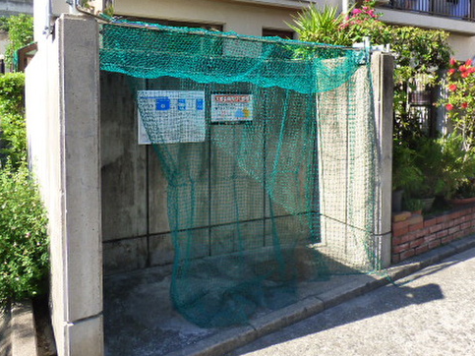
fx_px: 398
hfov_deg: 61.7
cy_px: 120
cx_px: 237
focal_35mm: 29
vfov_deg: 47.5
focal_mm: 3.58
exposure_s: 1/640
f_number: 2.8
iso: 250
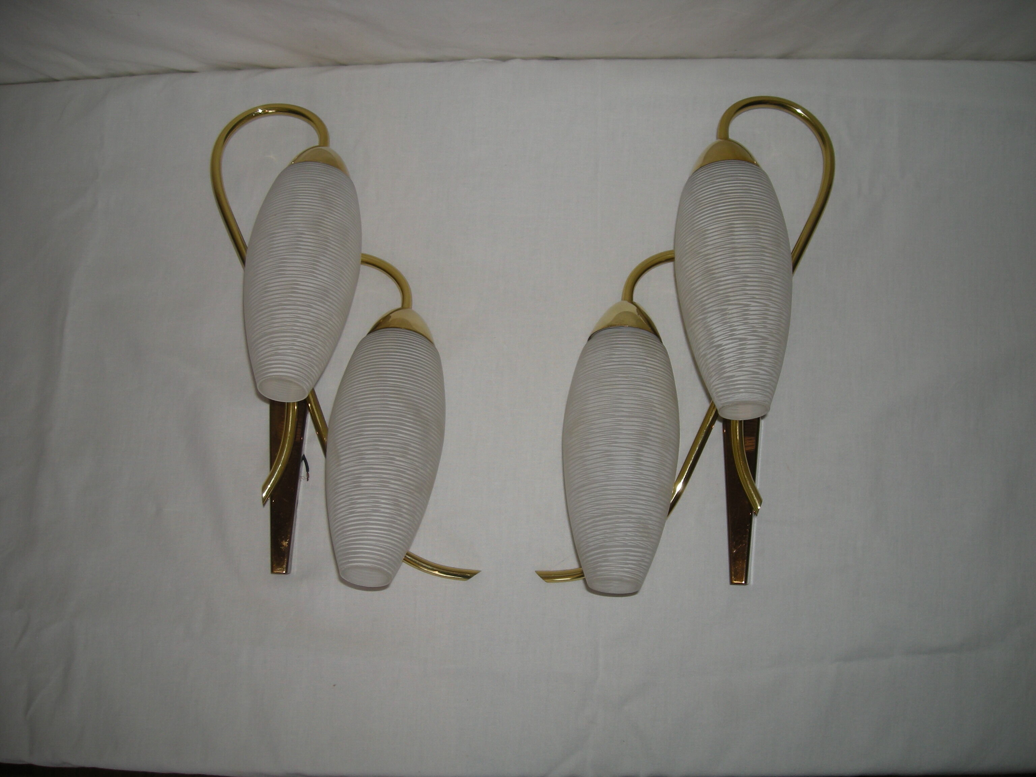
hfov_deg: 52.6
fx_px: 1047
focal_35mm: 35
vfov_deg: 40.7
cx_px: 518
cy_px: 388
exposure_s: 1/51
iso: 50
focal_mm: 5.7
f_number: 2.8
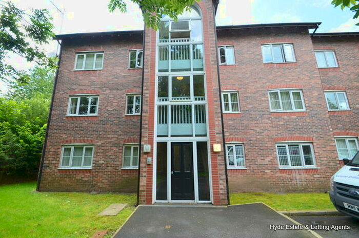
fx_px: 149
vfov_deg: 77.1
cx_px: 180
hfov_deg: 100.5
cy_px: 119
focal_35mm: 15
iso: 400
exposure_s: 1/125
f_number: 9
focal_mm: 10
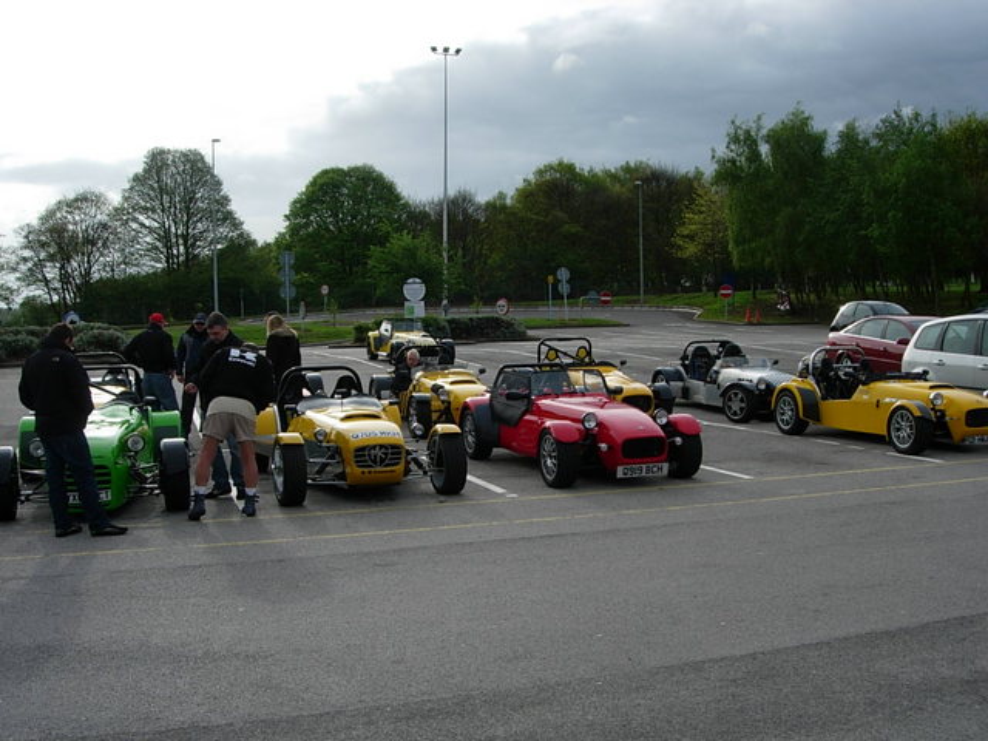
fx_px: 1085
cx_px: 494
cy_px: 370
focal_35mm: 38
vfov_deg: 37.7
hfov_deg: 49.0
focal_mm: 7.8
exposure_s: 1/575
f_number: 4.8
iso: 64
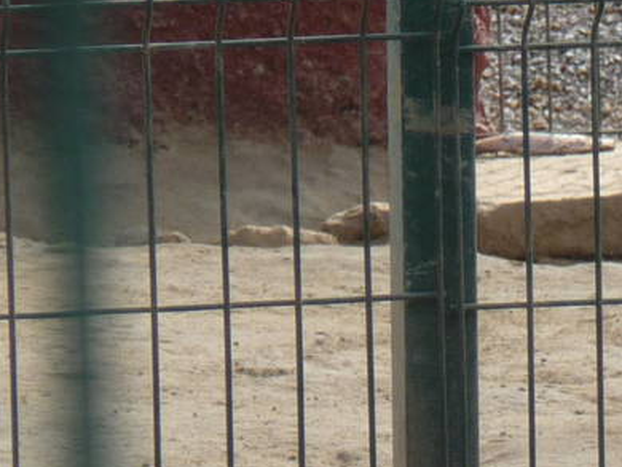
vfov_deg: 1.7
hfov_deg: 2.3
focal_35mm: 869
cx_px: 1072
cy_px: 897
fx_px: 15624
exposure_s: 1/250
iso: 100
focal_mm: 36.4
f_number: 4.8
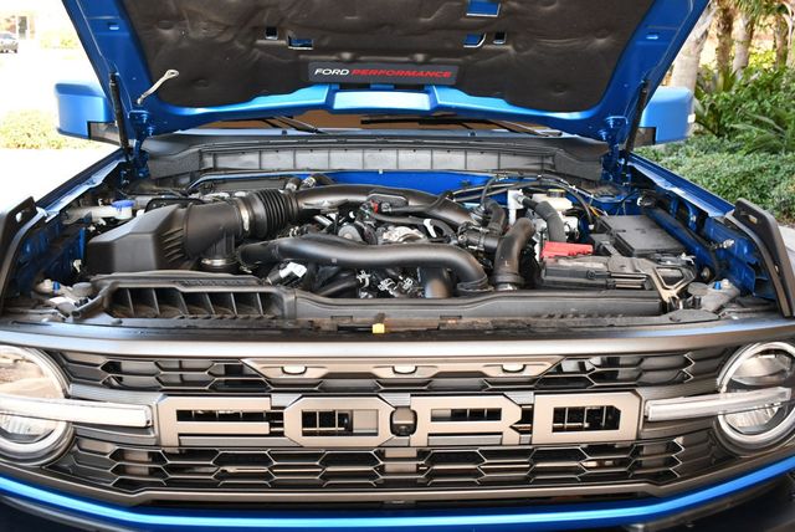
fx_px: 796
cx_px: 398
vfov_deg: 36.9
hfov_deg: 53.1
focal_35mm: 36
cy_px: 266
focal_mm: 18
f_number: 3.5
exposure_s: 1/250
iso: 500
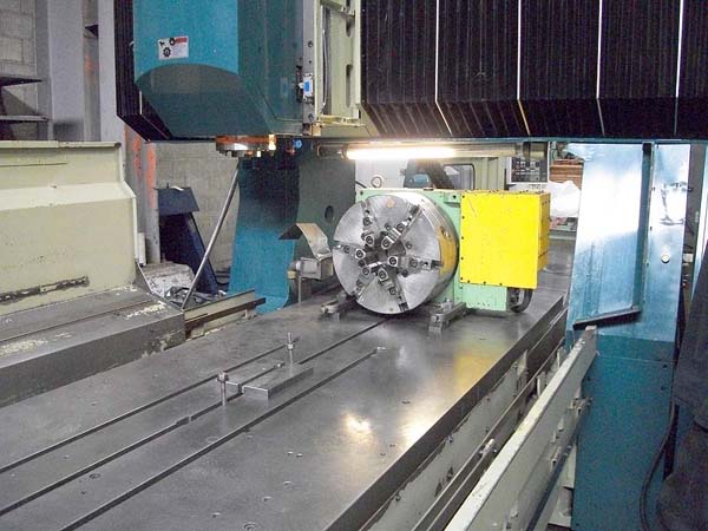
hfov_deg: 56.8
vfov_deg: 44.2
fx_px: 654
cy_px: 266
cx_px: 354
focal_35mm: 32
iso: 640
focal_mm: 5.7
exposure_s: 1/100
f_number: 2.9
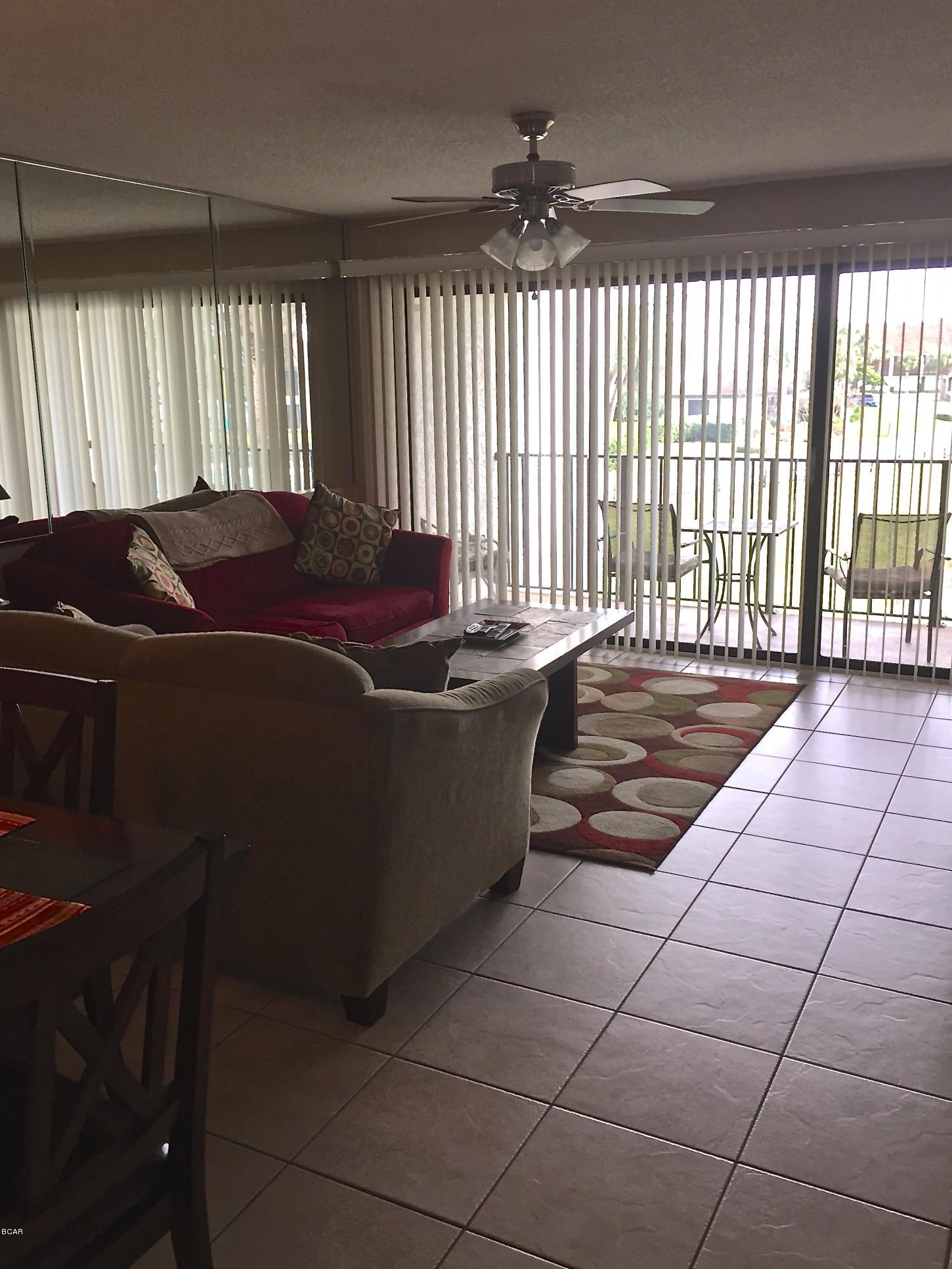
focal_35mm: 30
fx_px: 1100
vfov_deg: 60.0
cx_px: 464
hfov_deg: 46.8
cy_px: 616
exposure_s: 1/120
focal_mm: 4.15
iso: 64
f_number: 2.2
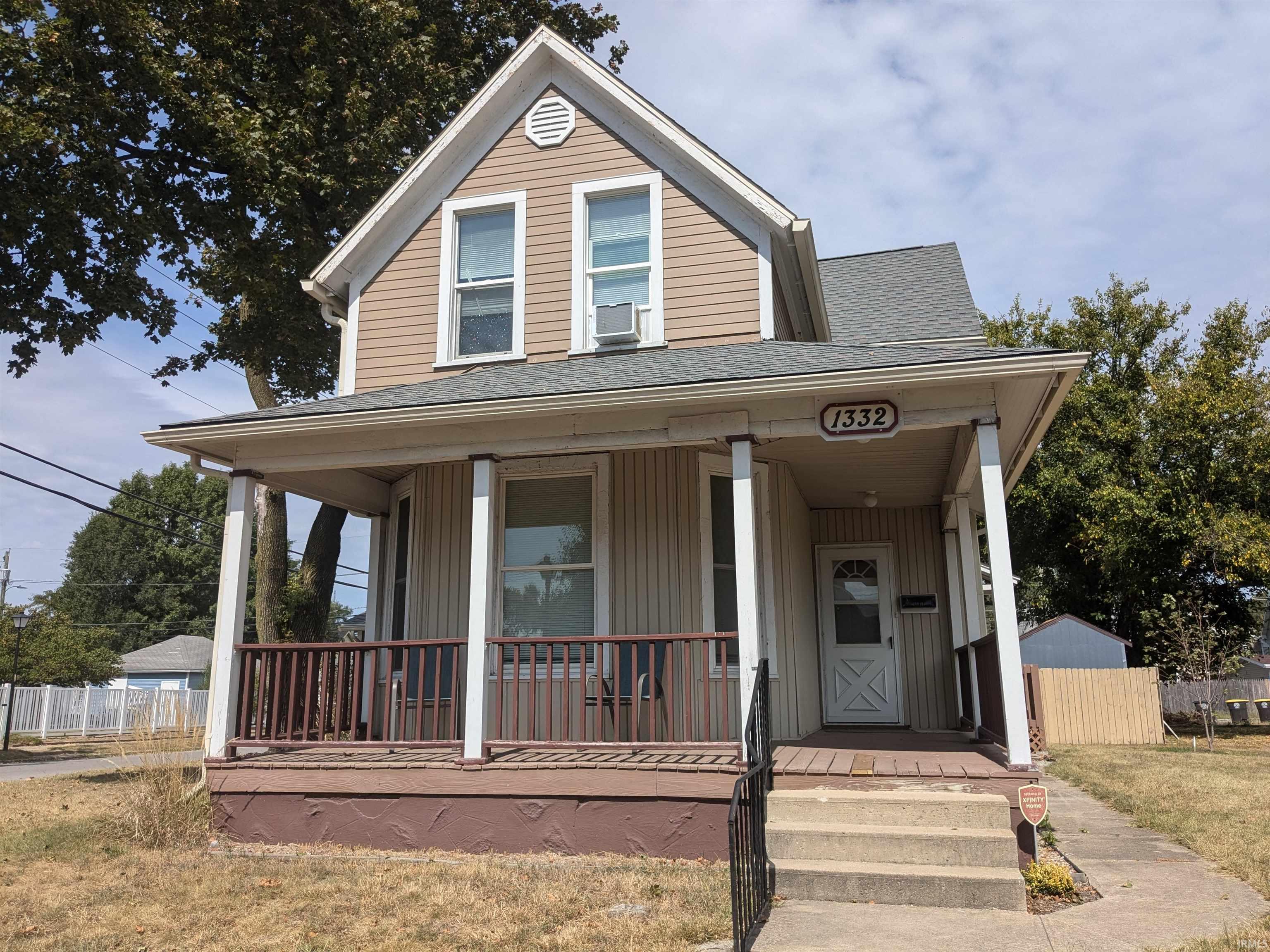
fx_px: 991
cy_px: 476
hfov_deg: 65.3
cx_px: 635
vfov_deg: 51.4
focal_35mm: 27
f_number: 1.73
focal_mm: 4.38
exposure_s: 1/5848
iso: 64
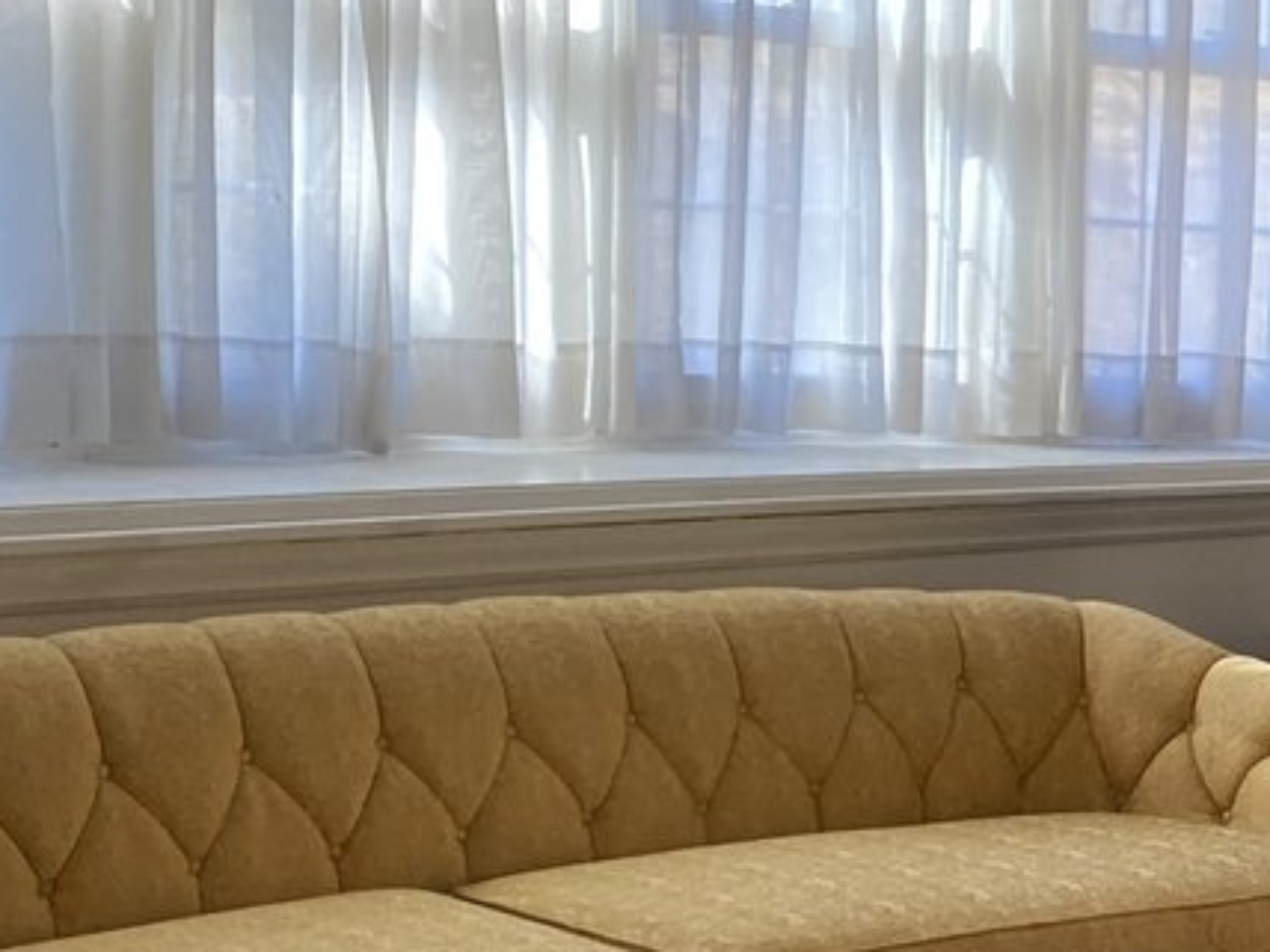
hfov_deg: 19.5
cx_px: 1693
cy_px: 687
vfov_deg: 16.0
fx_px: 3375
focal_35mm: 92
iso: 125
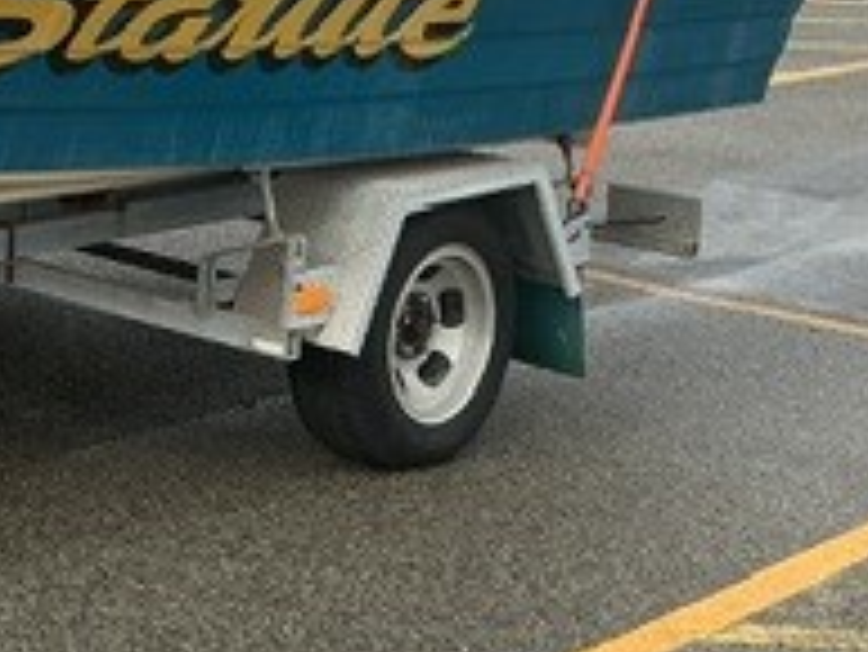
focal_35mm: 96
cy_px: 27
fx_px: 2409
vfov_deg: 15.2
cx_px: -238
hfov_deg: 19.0
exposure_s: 1/816
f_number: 1.8
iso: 25
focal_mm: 3
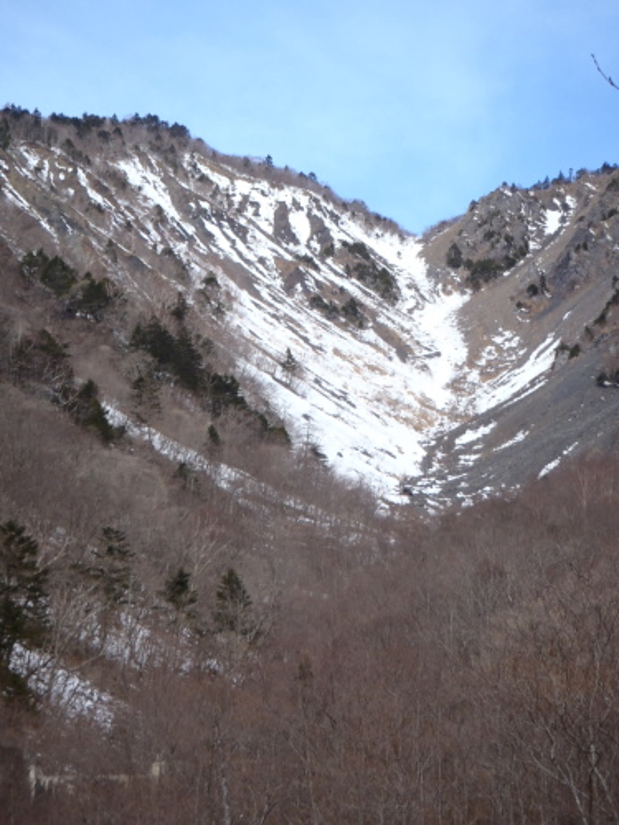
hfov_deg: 14.4
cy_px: 412
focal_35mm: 103
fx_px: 2456
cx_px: 310
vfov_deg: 19.1
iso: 100
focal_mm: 18.46
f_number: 5
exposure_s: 1/160
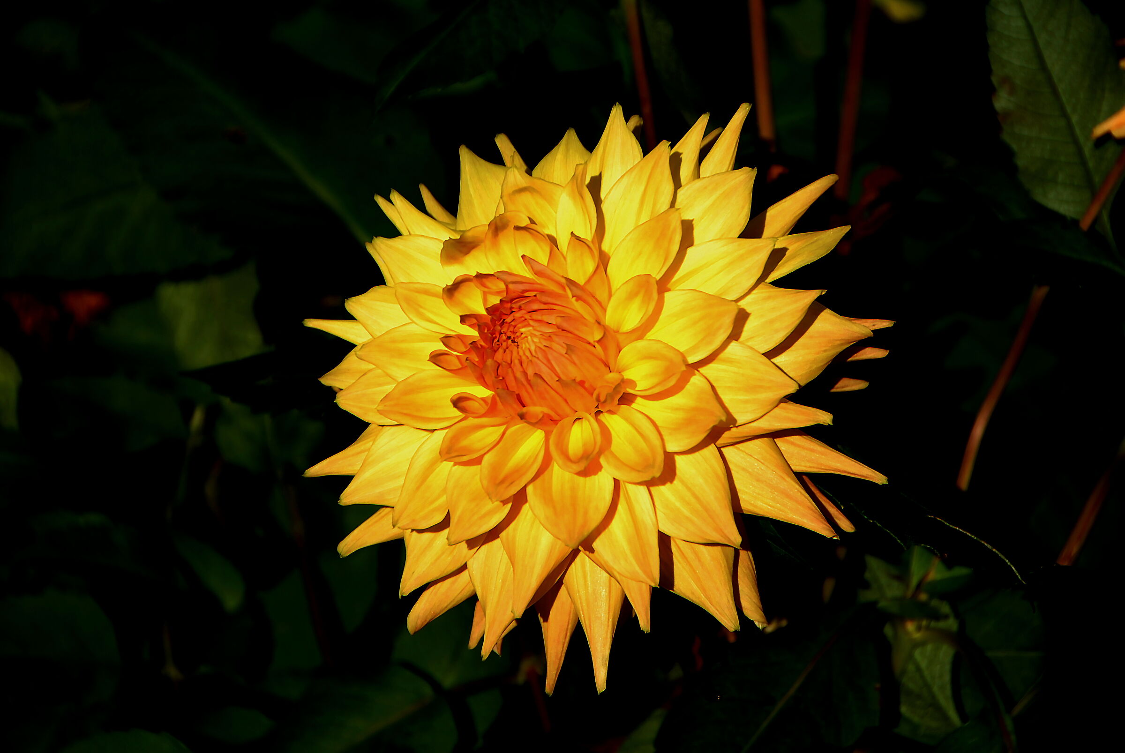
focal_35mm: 158
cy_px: 376
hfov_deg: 13.0
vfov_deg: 8.7
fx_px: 4928
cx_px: 562
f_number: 9
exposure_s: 1/250
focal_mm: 105
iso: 100
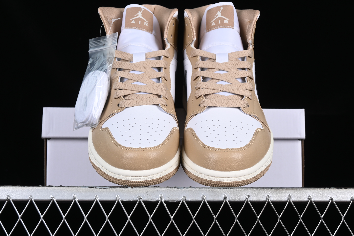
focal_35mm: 75
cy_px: 118
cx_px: 177
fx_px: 737
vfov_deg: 18.2
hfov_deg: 27.0
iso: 160
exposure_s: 1/80
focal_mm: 50
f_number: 8
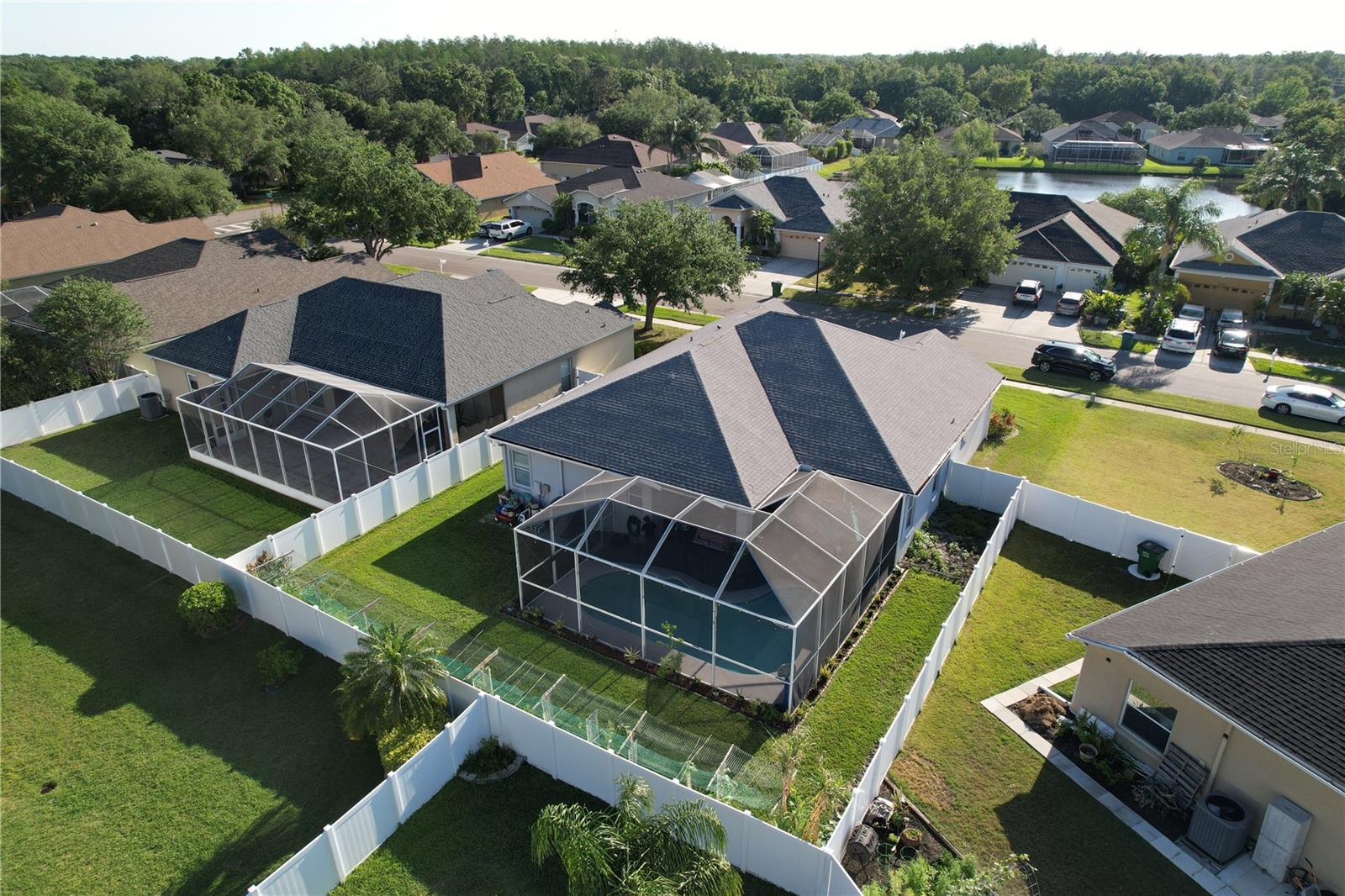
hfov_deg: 78.6
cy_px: 448
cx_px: 672
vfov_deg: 57.2
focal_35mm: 22
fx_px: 822
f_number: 2.8
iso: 100
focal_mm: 8.38
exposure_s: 1/250
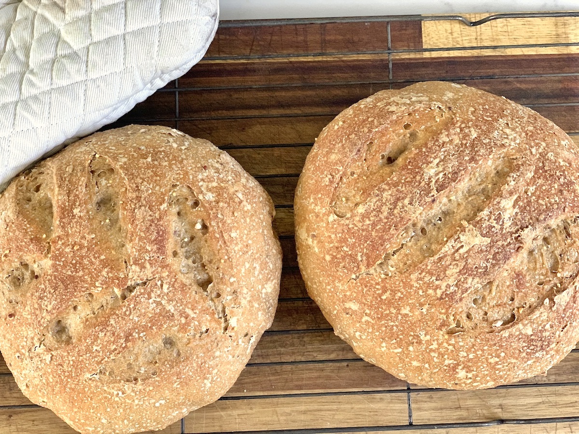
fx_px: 870
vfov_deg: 28.0
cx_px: 290
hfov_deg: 36.8
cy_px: 217
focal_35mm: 52
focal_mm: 6
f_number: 2.4
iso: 320
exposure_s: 1/60
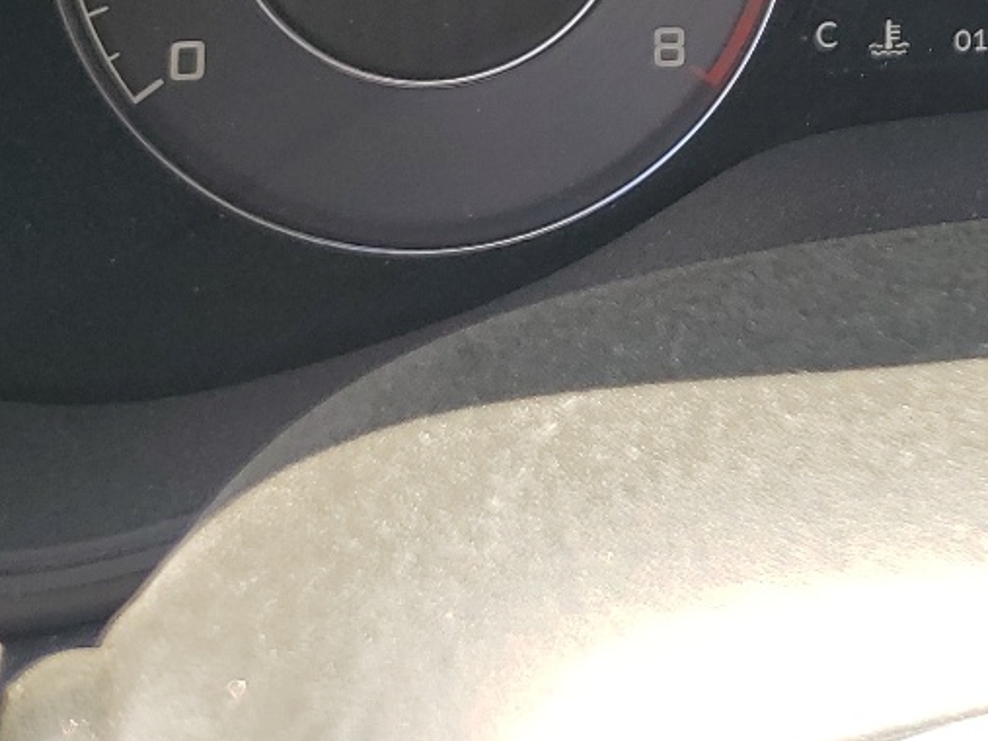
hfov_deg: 21.7
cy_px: -372
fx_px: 2340
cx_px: 1257
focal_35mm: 82
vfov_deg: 16.4
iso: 50
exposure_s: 1/323
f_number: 1.5
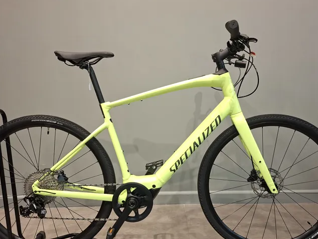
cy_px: 144
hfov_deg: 61.6
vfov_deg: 48.0
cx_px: 165
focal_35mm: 29
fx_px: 267
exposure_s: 1/100
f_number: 1.8
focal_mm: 5.54
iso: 200
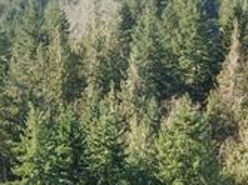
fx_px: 558
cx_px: 132
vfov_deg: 18.5
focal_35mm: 78
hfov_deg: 25.0
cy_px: 169
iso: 100
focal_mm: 4.7
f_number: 2.2
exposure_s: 1/266
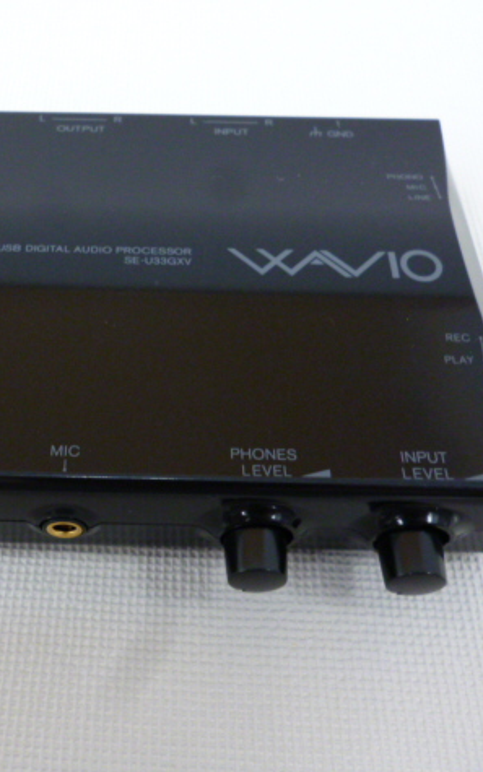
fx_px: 842
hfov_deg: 31.2
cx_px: 101
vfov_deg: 49.3
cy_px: 387
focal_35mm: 40
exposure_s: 1/40
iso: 400
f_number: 3.1
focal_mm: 5
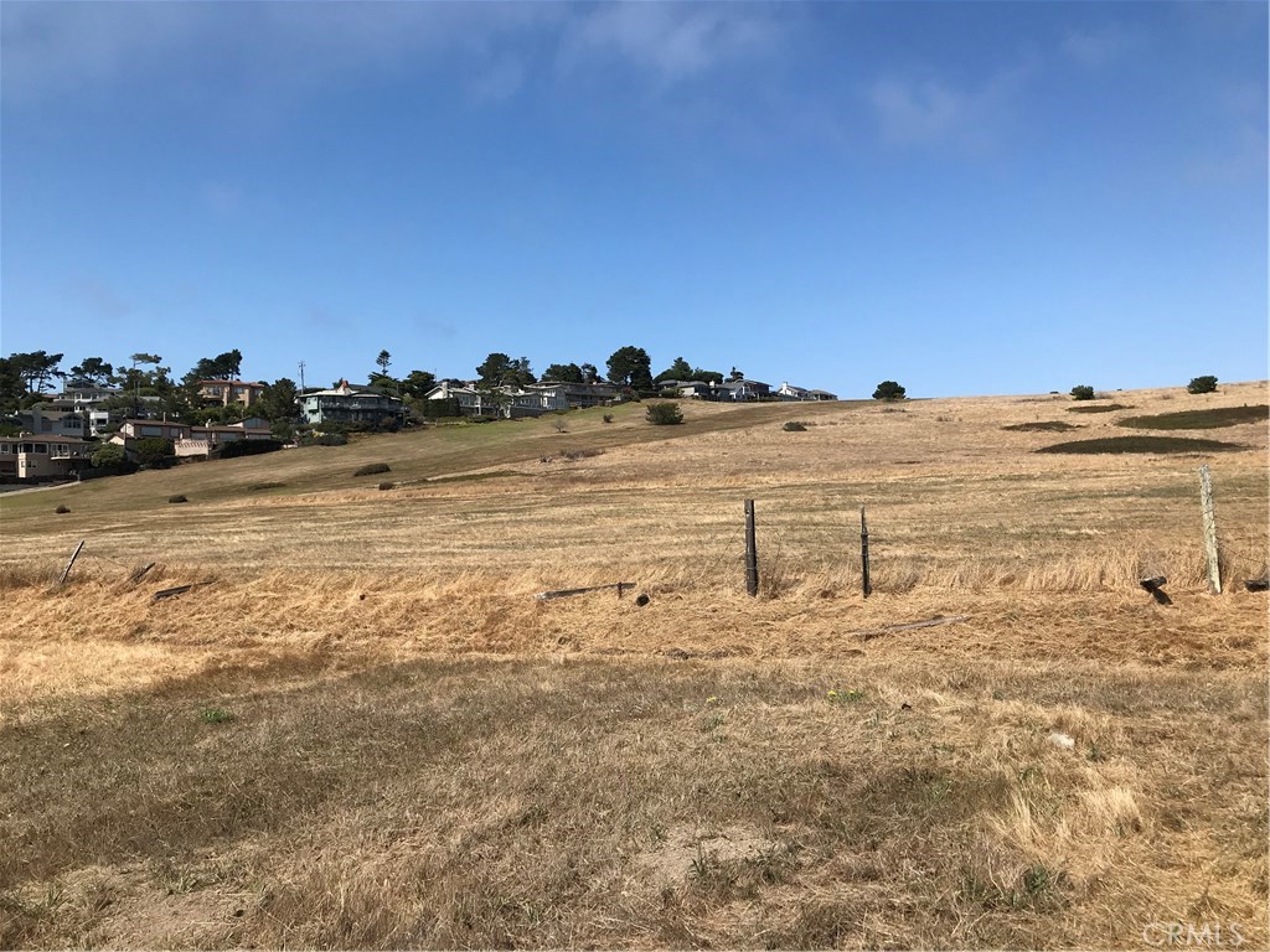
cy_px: 476
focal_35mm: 28
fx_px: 1027
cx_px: 635
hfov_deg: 63.4
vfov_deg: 49.7
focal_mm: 3.99
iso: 20
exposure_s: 1/2907
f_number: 1.8
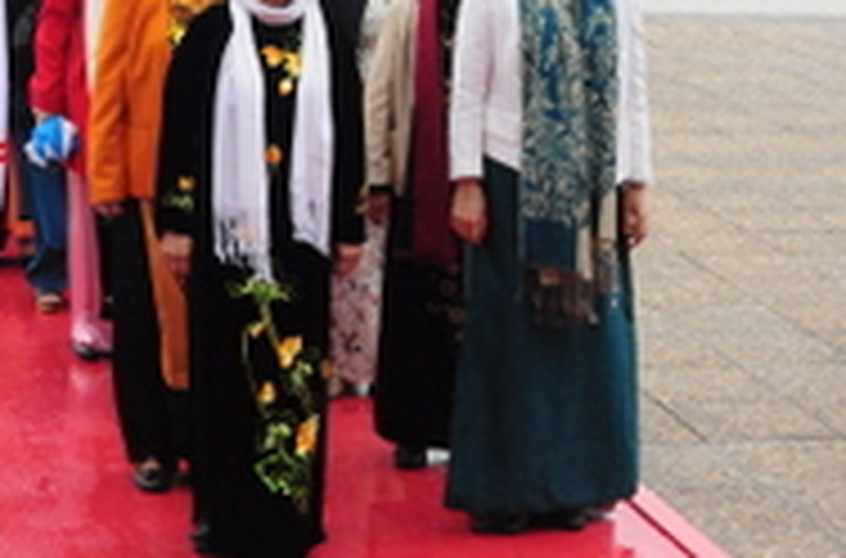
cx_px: 549
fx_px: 2811
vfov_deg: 11.2
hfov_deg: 17.1
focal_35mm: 120
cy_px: -76
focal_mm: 30
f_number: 6.3
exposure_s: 1/125
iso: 800
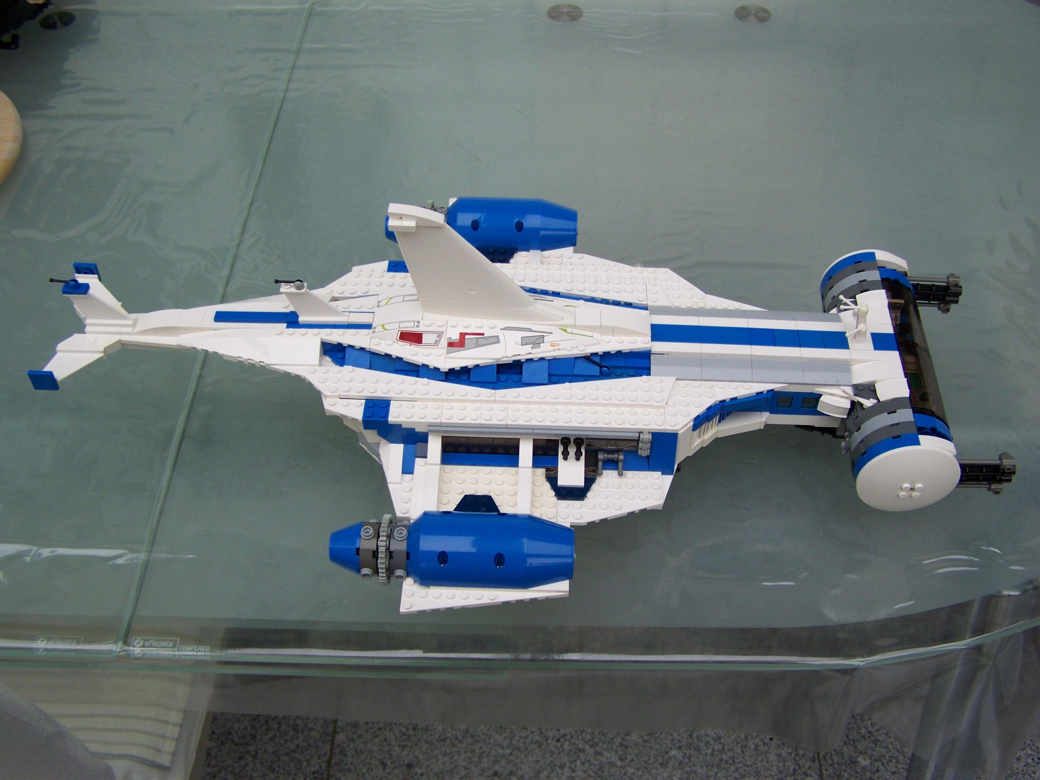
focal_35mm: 38
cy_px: 390
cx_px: 520
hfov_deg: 49.0
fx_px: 1142
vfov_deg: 37.7
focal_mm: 6.3
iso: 64
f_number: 2.8
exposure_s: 1/250
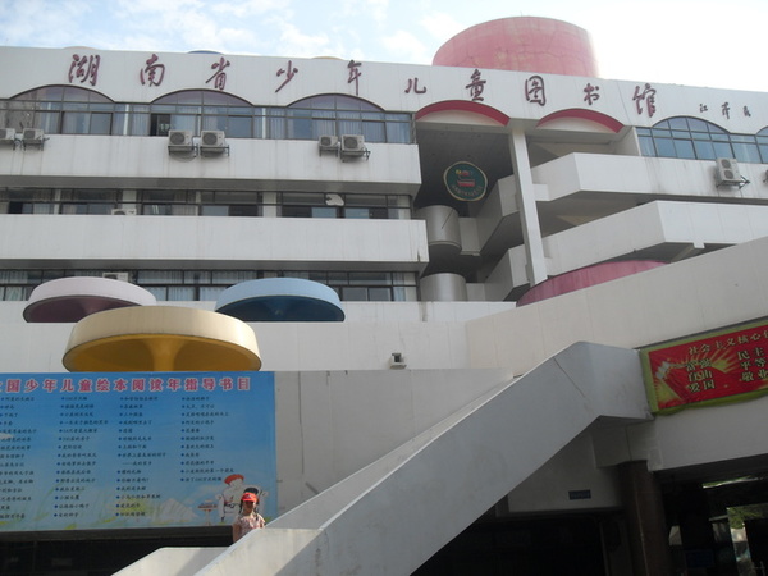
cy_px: 288
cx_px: 384
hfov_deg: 54.0
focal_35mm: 34
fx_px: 754
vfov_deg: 41.8
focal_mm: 6.3
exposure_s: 1/125
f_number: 7
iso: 80
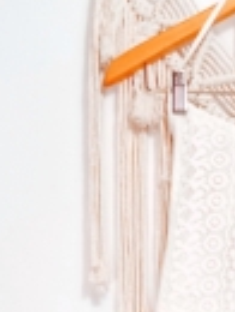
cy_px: 565
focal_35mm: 123
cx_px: 290
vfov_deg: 14.1
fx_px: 1110
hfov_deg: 11.8
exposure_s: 1/248
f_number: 1.79
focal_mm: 4.74
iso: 100
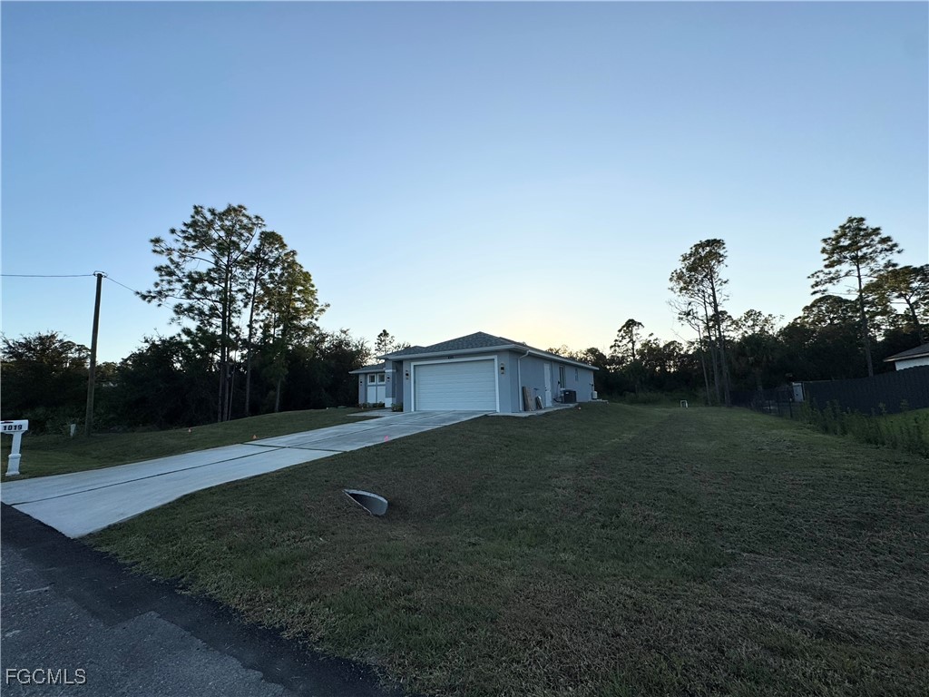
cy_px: 348
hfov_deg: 102.1
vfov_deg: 85.7
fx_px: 376
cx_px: 464
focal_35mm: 14
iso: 50
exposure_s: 1/1789
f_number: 2.2
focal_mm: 2.22
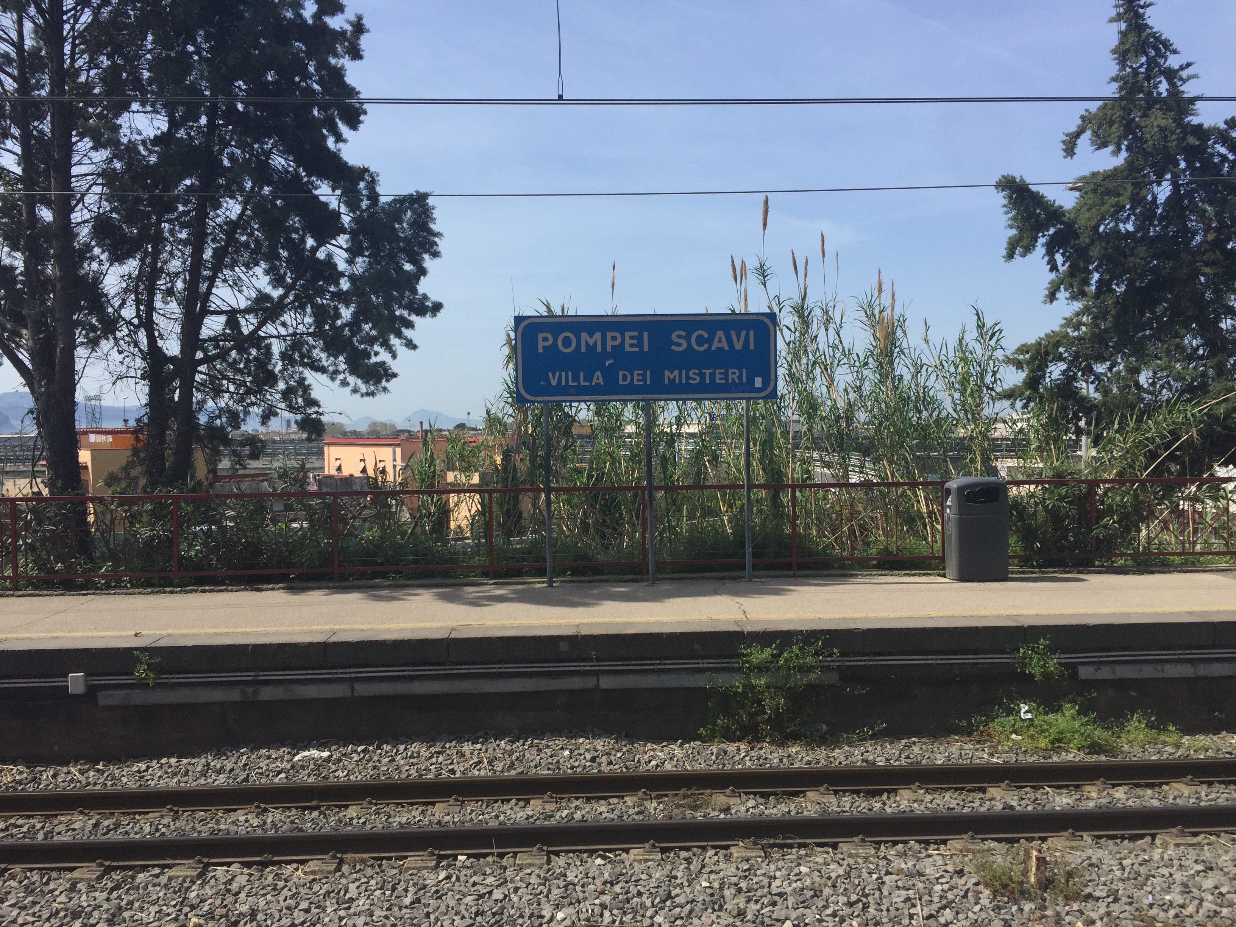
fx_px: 1035
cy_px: 464
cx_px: 618
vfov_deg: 48.2
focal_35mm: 29
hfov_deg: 61.7
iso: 32
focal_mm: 4.15
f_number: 2.2
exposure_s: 1/3049
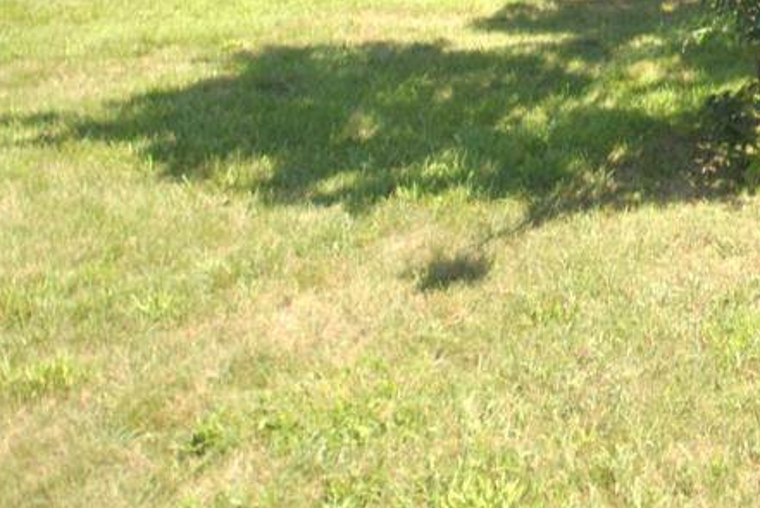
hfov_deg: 30.3
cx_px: 1000
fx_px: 1078
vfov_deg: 23.0
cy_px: -184
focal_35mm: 51
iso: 110
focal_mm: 10
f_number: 4
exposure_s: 1/500
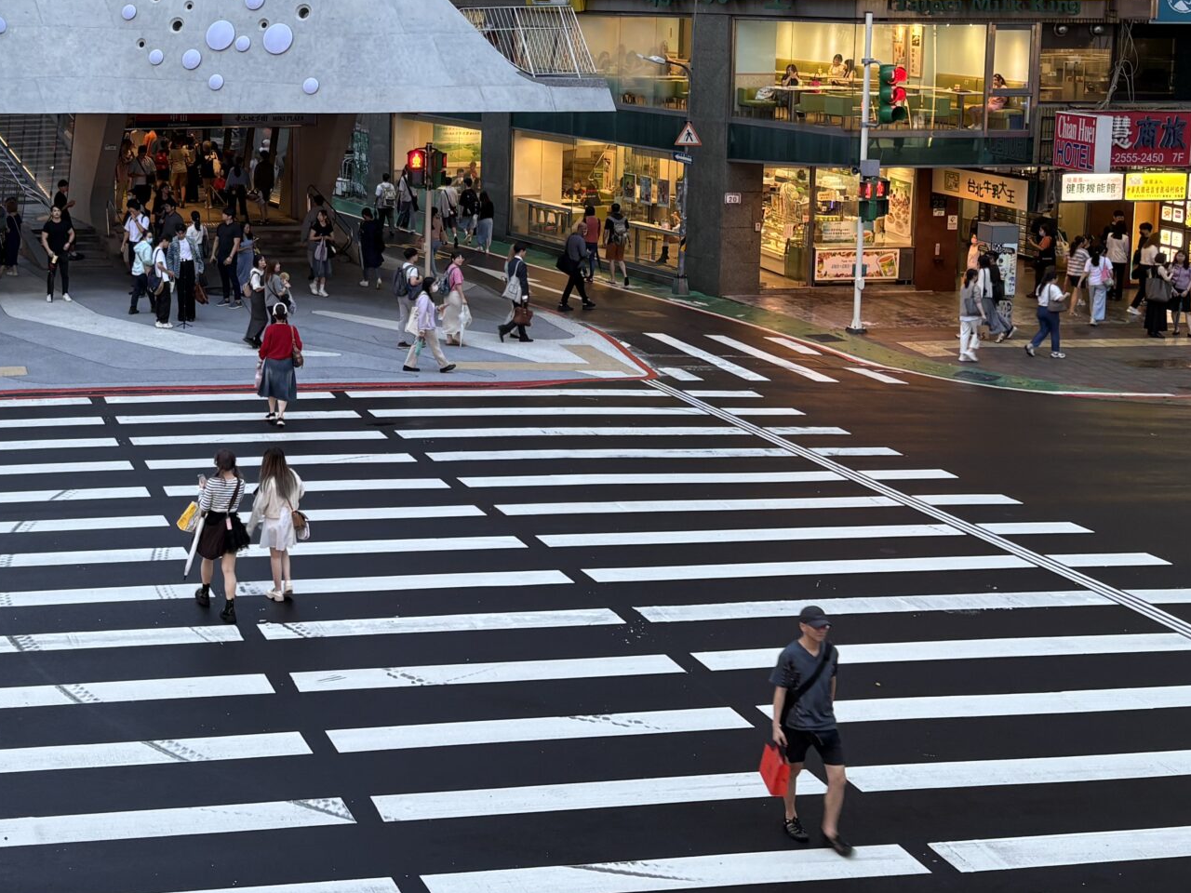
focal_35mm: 52
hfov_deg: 35.4
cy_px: 143
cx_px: 210
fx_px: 1789
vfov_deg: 27.3
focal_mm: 5.96
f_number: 1.6
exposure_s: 1/60
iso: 64
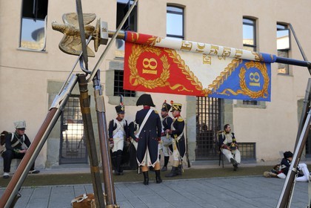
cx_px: 156
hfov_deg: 60.3
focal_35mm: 31
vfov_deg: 42.3
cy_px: 104
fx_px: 268
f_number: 9
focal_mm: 31
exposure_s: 1/100
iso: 200
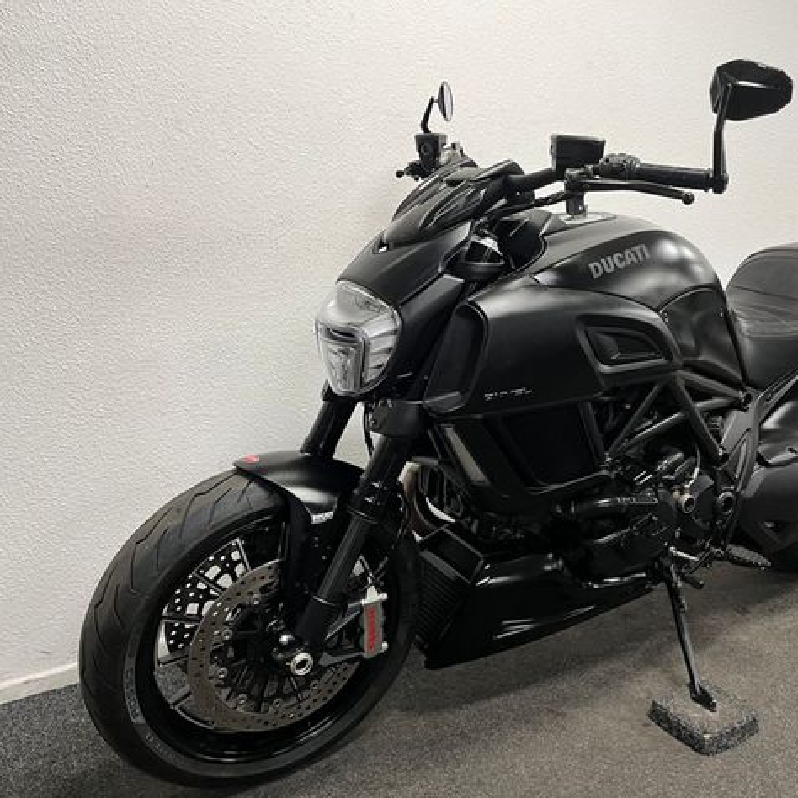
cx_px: 483
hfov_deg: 52.1
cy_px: 401
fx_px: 809
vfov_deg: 52.5
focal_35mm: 31
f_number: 1.6
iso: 100
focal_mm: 5.1
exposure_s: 1/50
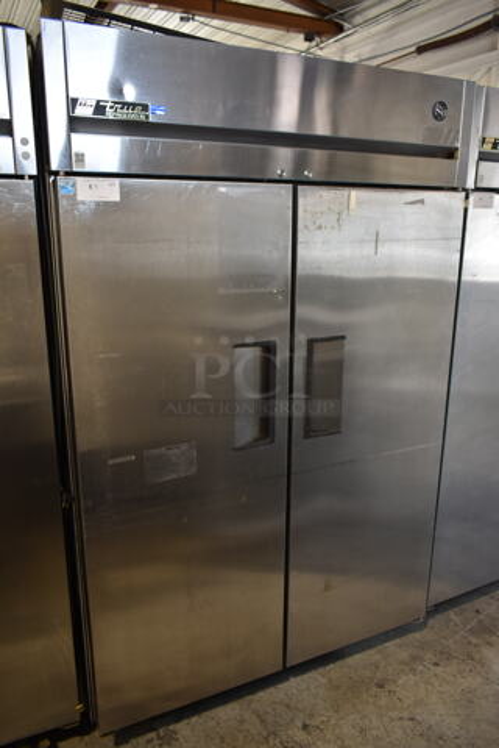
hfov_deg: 48.0
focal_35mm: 27
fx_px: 561
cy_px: 374
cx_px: 250
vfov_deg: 67.4
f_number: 3.5
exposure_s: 1/30
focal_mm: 18
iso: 360
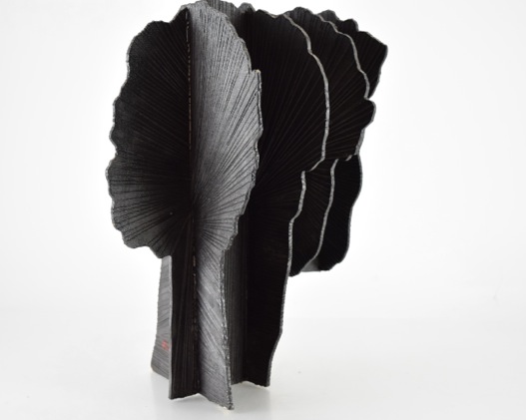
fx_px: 1011
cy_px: 212
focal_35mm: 65
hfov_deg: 29.1
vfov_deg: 23.5
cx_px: 240
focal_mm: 38
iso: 800
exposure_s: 1/125
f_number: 5
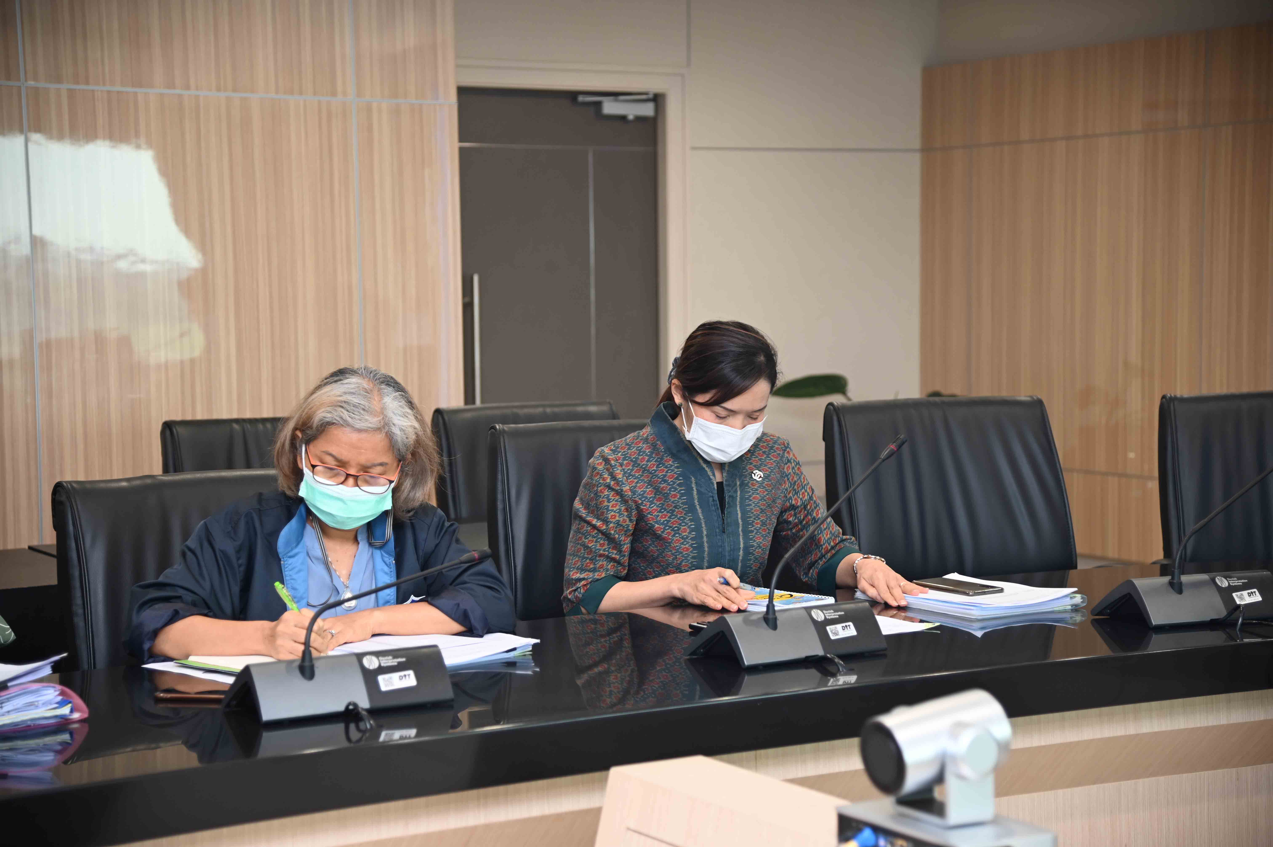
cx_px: 636
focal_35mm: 70
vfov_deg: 19.4
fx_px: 2474
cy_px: 424
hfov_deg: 28.9
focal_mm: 70
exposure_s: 1/60
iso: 400
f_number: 4
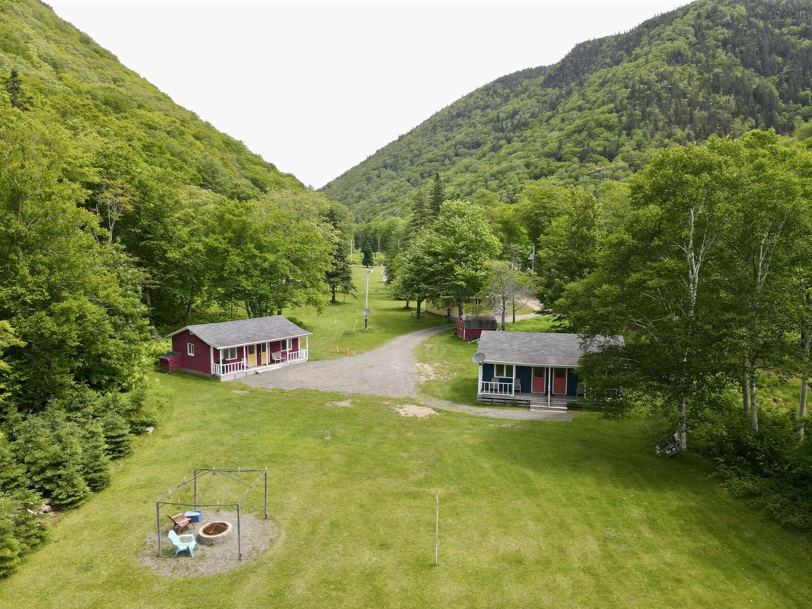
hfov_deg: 71.6
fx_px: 563
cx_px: 406
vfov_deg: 56.8
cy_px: 304
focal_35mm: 24
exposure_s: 1/250
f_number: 2.8
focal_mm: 4.5
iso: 100
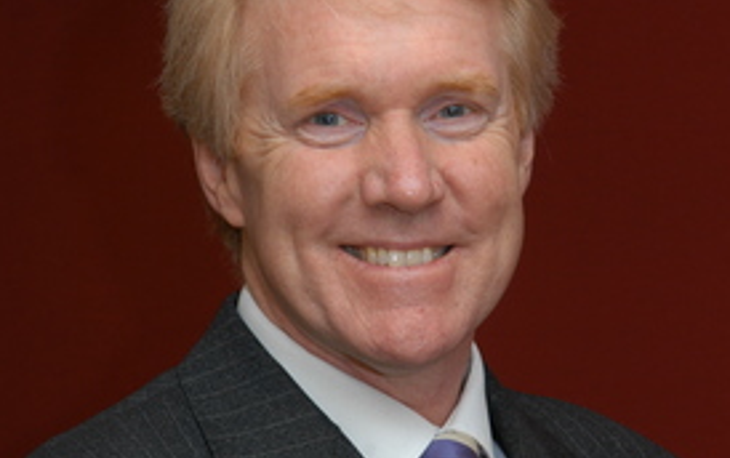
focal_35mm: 147
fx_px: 2926
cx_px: 374
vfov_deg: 8.9
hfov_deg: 14.2
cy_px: 309
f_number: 5
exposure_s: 1/60
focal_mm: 55
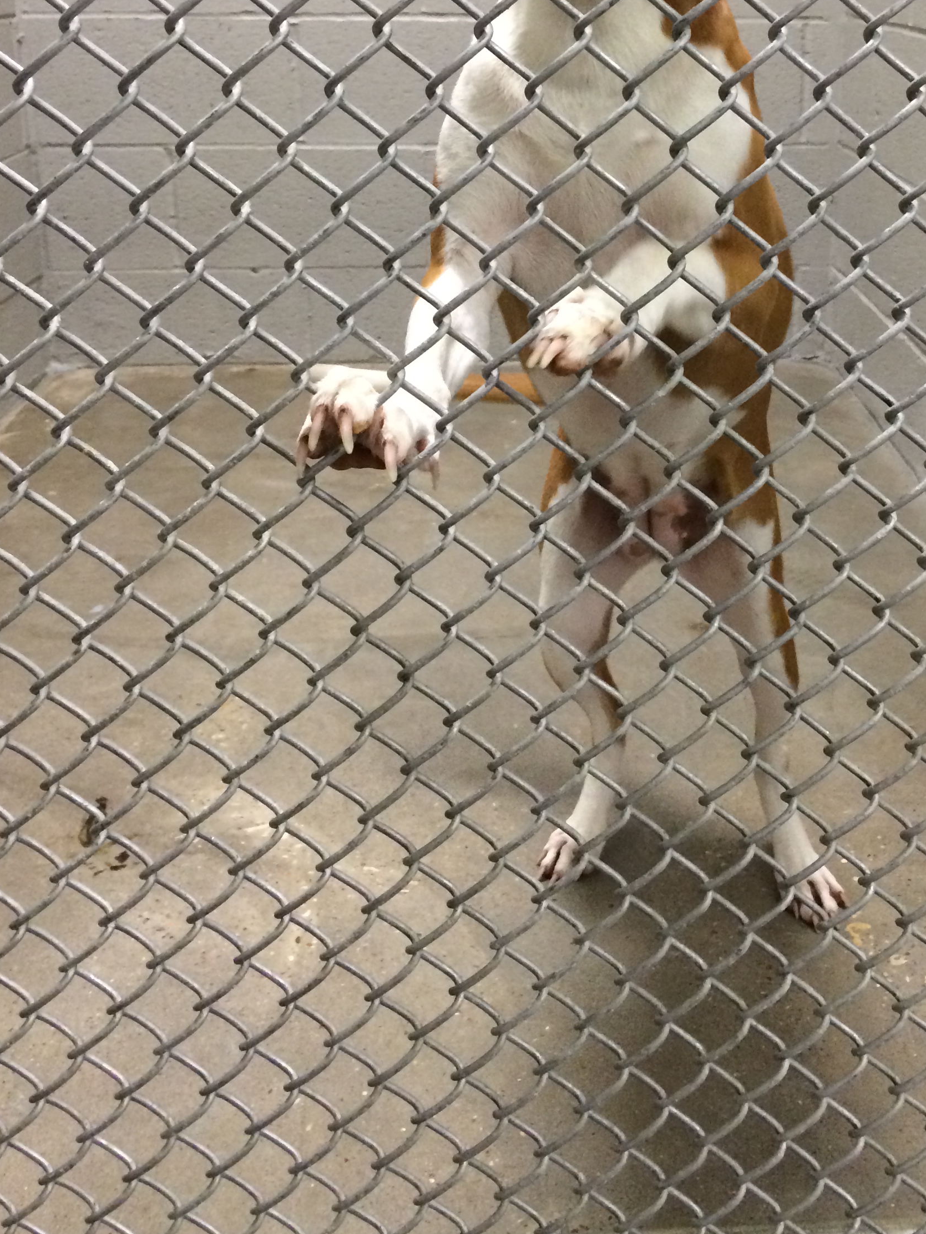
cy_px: 394
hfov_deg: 32.5
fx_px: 1569
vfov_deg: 42.3
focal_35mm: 44
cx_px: 632
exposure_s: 1/30
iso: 250
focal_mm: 4.12
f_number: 2.2
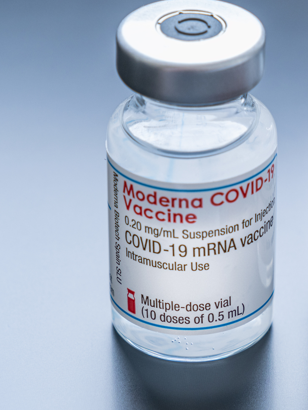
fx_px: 2420
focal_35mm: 204
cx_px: 430
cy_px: 213
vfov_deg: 9.7
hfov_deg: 7.2
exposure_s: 1/15
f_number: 6.4
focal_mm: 67.5
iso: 160
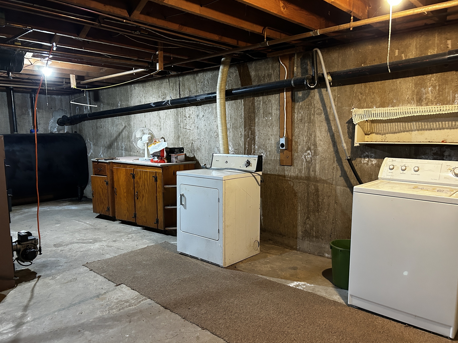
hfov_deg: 65.3
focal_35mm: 27
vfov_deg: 51.4
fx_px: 357
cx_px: 224
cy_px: 170
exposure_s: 1/40
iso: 400
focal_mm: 5.7
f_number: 1.5
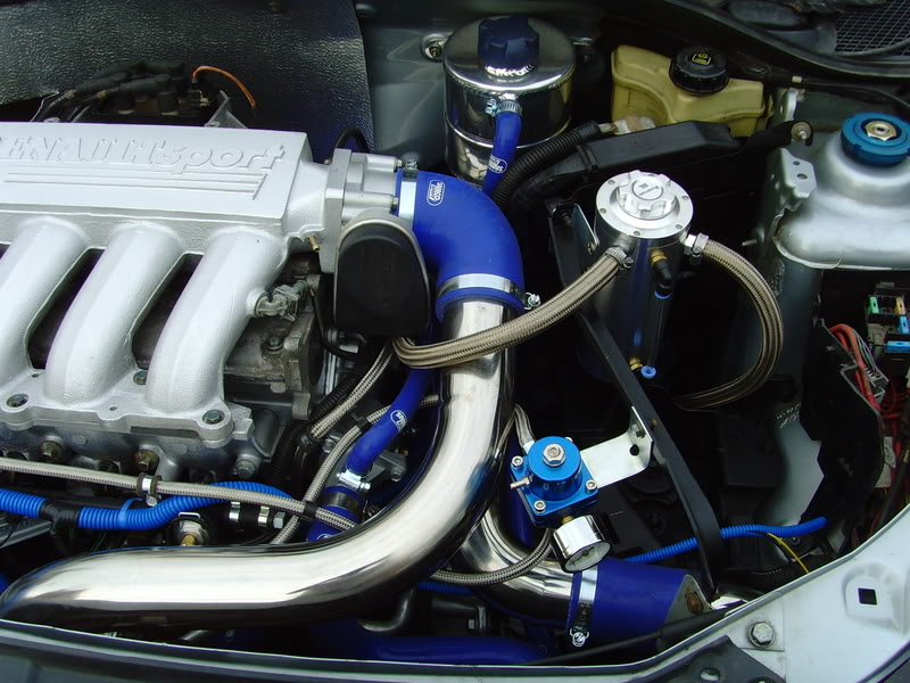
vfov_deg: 36.8
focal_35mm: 39
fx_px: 1025
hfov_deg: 47.9
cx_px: 455
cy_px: 342
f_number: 3.5
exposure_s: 1/180
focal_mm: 6.6
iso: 80
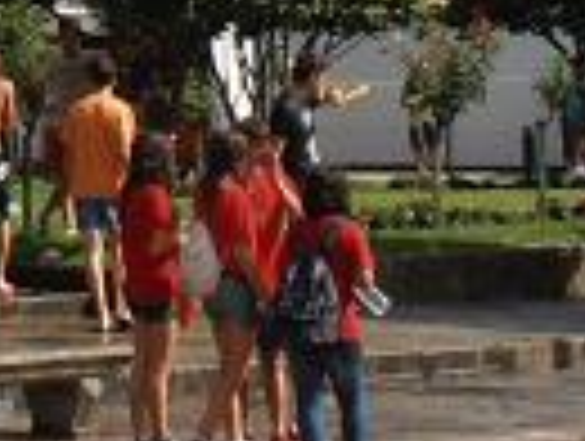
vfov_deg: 6.3
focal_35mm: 231
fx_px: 3911
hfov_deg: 8.5
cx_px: -9
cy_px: -428
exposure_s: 1/640
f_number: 4.5
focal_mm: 10.04
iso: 80
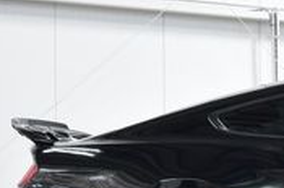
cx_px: 438
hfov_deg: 11.2
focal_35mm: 176
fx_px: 1386
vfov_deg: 7.7
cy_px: 187
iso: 640
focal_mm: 32
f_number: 6.3
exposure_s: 1/15
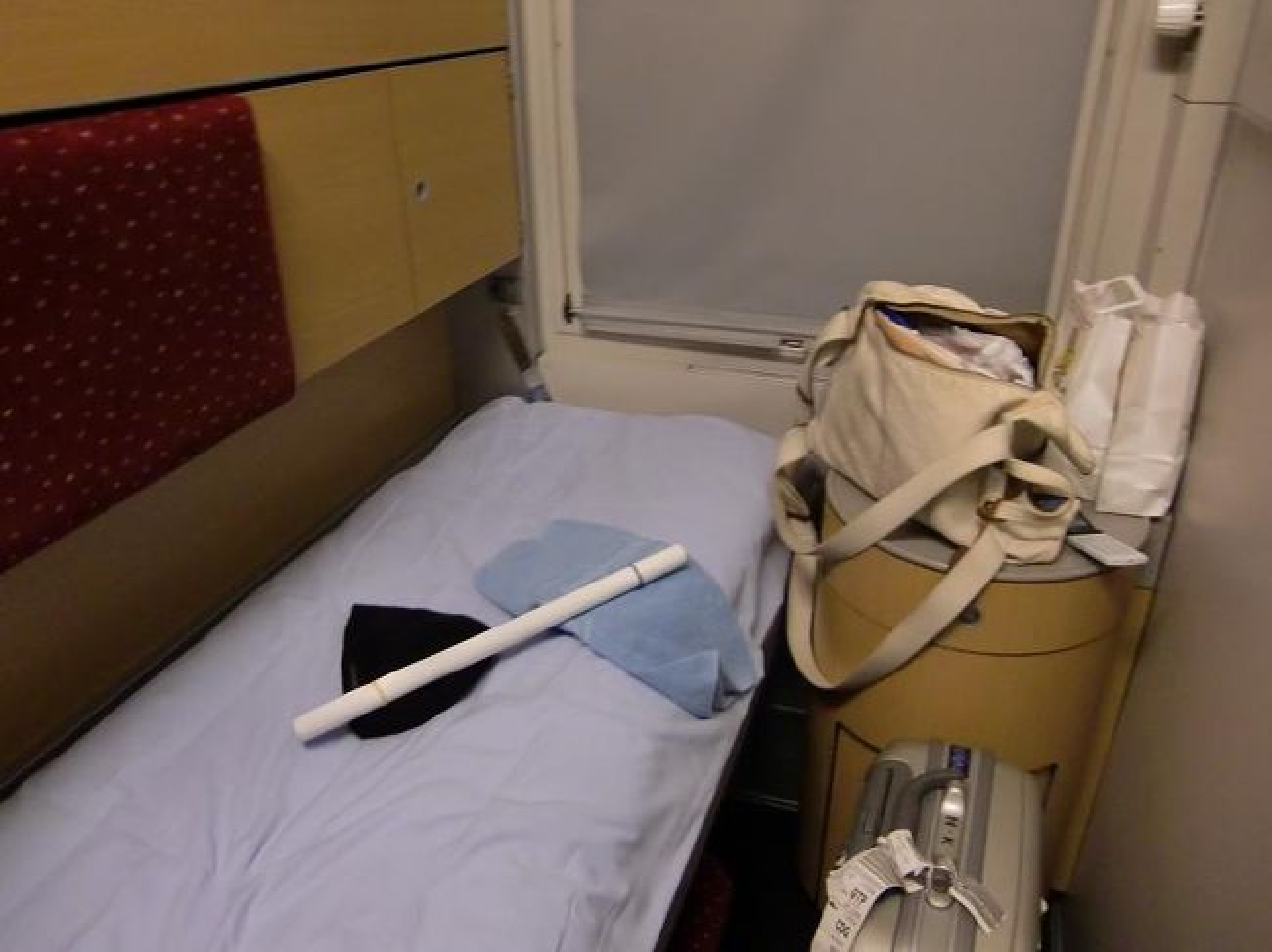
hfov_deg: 63.5
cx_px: 636
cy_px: 476
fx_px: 1029
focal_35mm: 28
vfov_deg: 49.7
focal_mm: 4.9
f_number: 2.6
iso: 400
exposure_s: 1/20
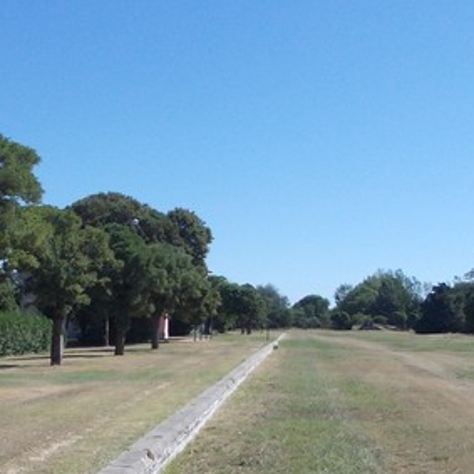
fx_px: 1038
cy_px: 360
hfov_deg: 25.4
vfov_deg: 25.4
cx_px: 119
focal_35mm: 67
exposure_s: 1/400
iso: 80
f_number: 5.4
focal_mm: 4
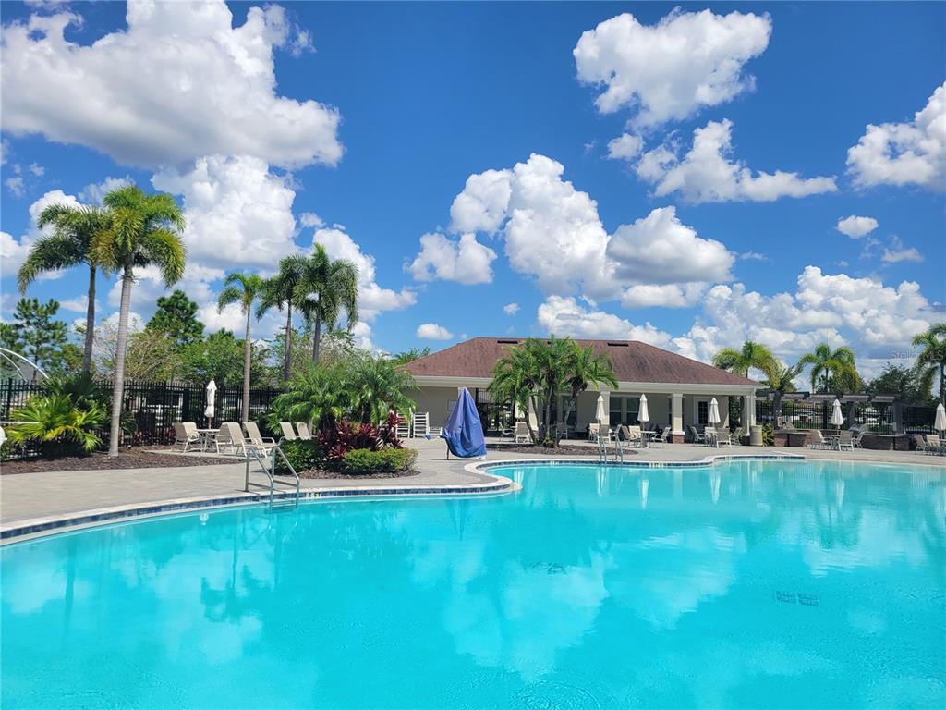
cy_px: 355
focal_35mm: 26
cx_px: 473
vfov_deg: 53.1
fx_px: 711
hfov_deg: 67.3
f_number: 1.8
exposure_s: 1/5186
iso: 40
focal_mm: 5.4
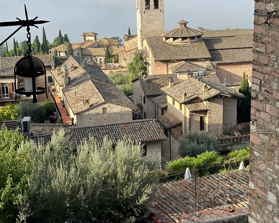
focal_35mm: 63
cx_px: 139
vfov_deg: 24.2
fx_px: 520
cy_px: 113
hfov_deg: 30.0
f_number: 1.78
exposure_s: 1/2160
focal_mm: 6.86
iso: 64
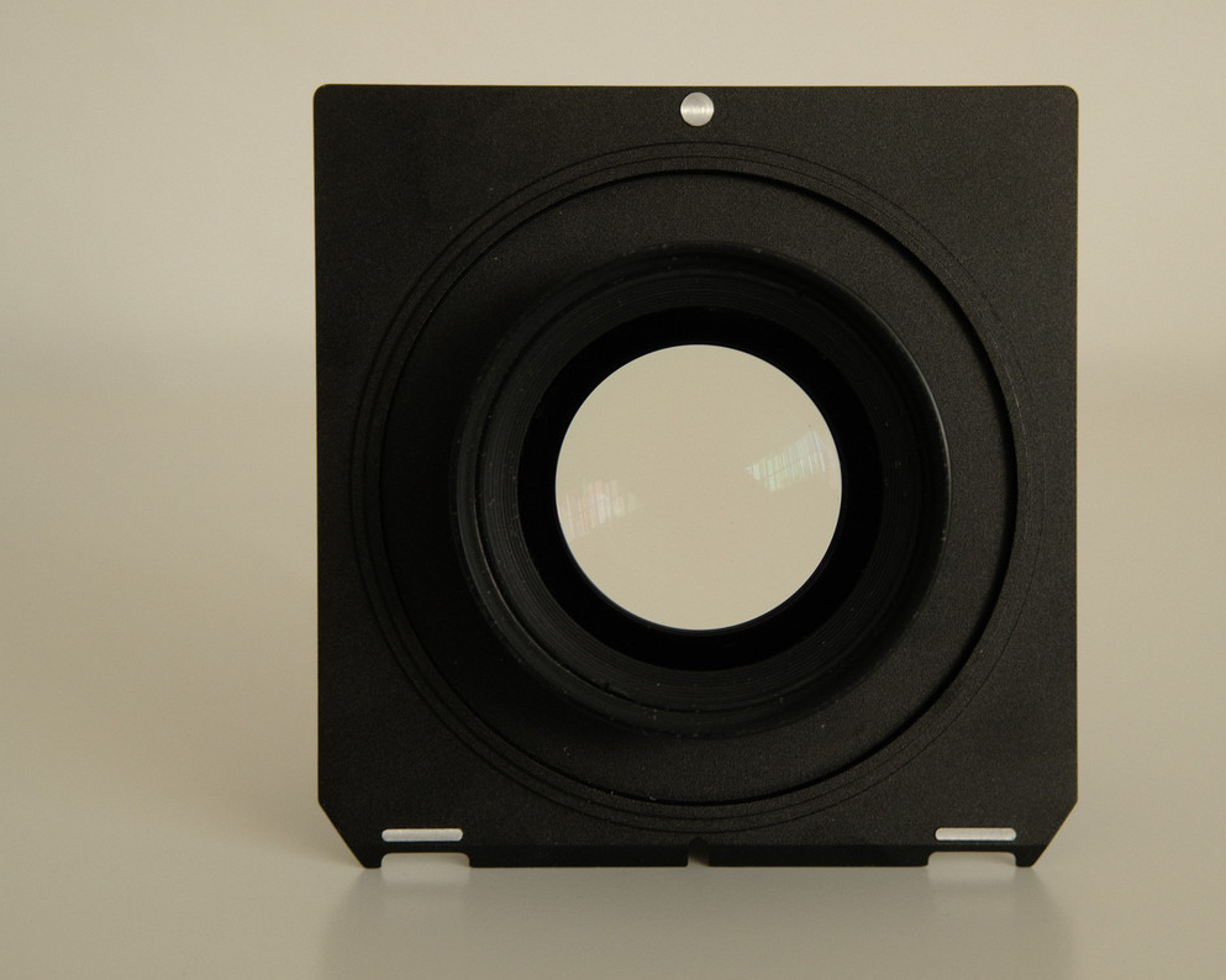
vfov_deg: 18.1
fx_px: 3084
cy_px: 491
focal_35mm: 85
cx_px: 693
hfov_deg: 22.5
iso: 800
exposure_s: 1/90
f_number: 5.6
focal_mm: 50
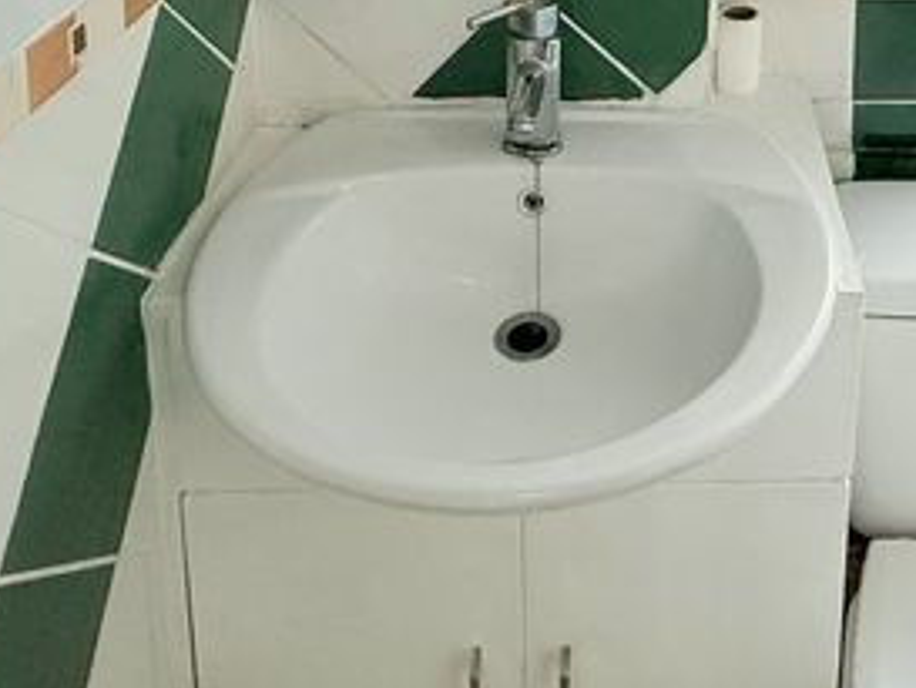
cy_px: -232
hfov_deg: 44.0
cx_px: 705
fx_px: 1085
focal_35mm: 41
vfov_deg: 28.2
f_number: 2.2
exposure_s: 1/86
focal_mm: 2.22
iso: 320
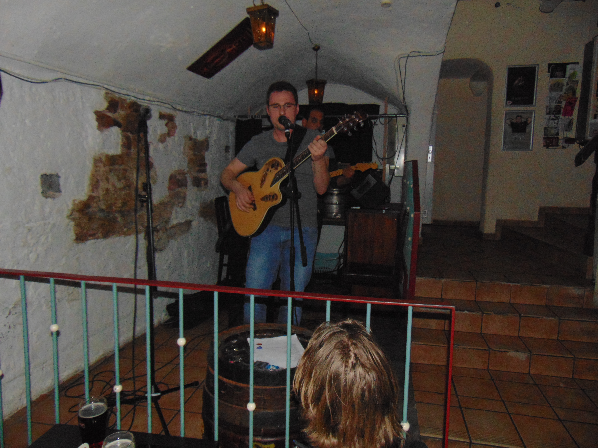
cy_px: 224
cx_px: 299
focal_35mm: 25
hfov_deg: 69.4
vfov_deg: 54.9
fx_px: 432
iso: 400
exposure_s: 1/1250
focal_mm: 4.5
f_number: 3
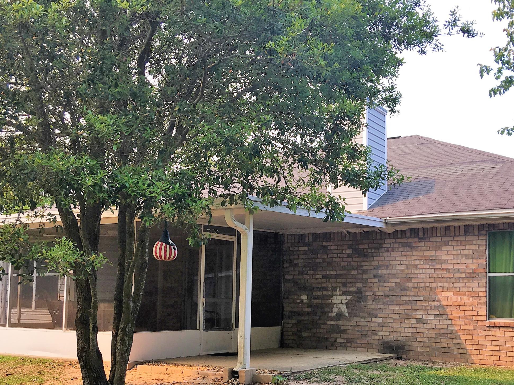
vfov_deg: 31.9
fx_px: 668
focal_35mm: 45
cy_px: 259
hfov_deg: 42.1
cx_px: 270
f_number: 2.2
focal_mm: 4.15
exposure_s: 1/340
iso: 25
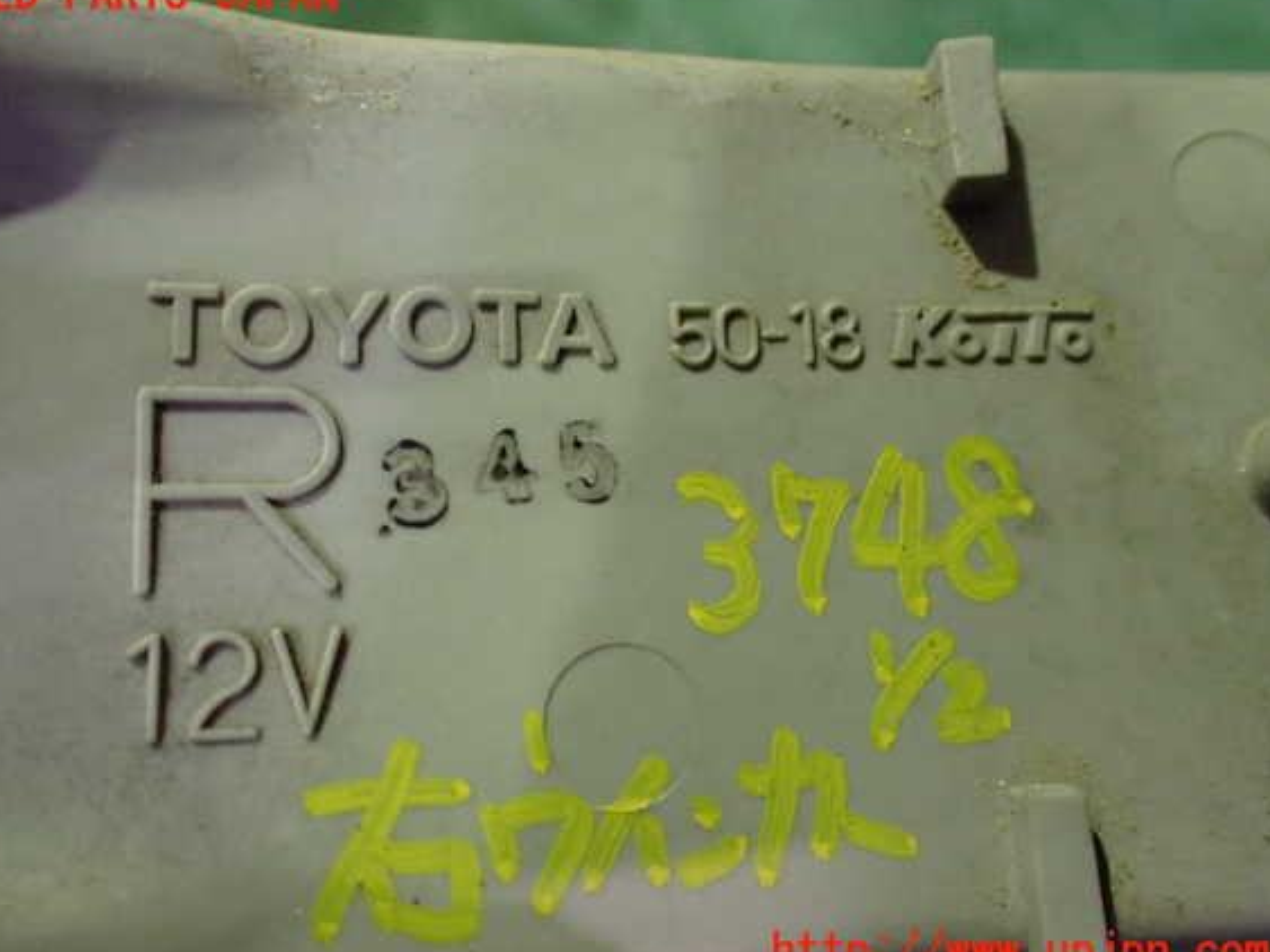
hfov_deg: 56.8
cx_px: 605
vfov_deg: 44.1
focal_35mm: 32
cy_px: 474
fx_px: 1174
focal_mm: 5.4
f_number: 2.3
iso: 1000
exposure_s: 1/30
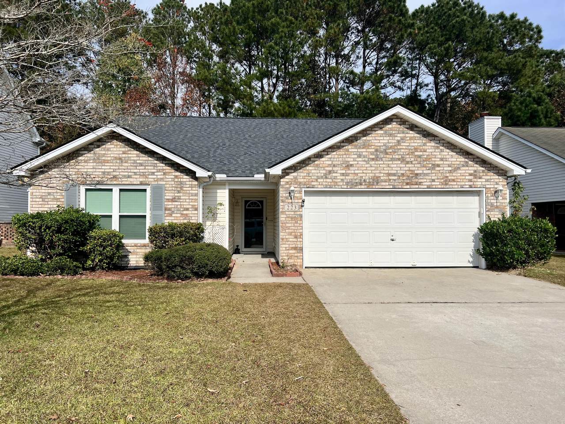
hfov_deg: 67.3
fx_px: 424
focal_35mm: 26
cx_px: 282
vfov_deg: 53.1
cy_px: 212
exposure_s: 1/6211
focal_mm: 5.7
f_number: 1.5
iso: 50
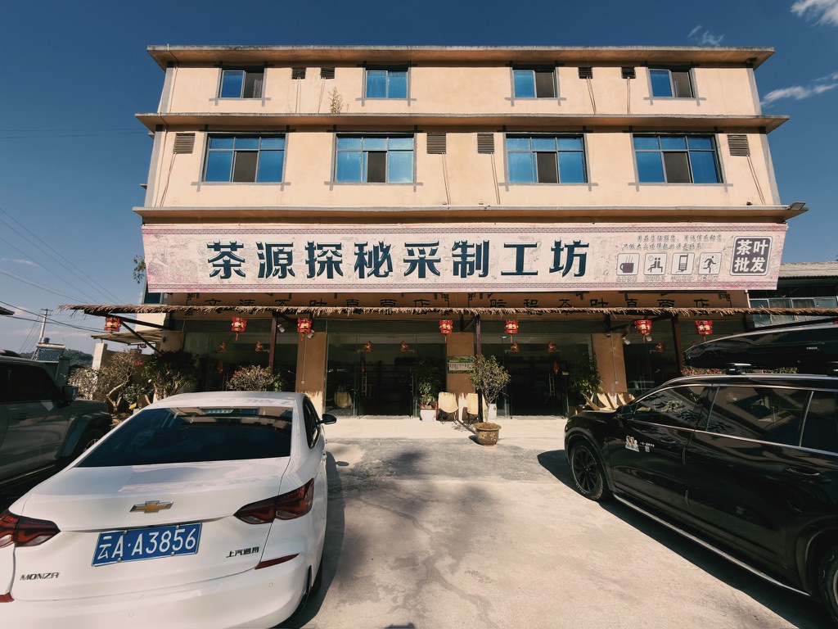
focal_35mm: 14
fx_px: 339
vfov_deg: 85.7
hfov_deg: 102.1
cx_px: 419
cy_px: 314
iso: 16
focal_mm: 2.22
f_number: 2.2
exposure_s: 1/987
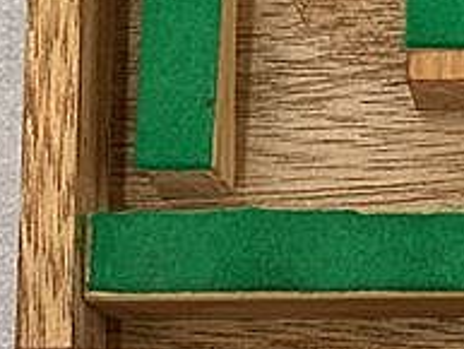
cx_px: 599
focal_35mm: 138
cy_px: 445
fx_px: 1851
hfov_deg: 13.8
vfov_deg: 10.5
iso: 100
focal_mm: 4.25
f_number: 1.8
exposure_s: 1/108
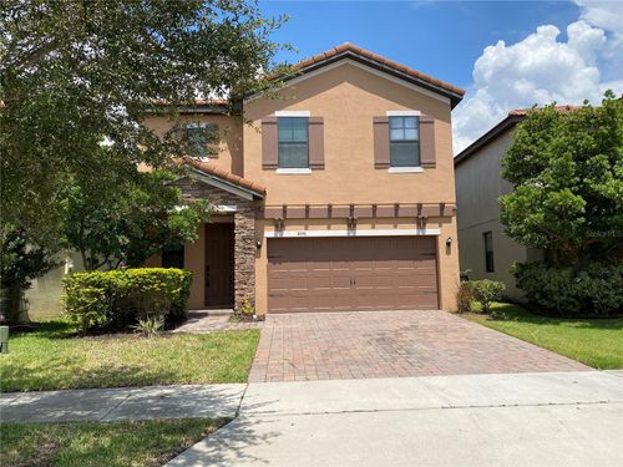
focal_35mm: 26
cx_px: 312
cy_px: 234
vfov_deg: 53.1
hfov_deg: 67.3
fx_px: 468
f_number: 1.8
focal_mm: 4.25
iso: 32
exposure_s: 1/3497
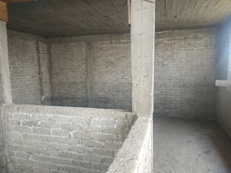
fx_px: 160
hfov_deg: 71.6
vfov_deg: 56.8
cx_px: 116
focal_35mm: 24
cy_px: 86
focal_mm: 3.94
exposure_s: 1/60
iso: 100
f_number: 1.9
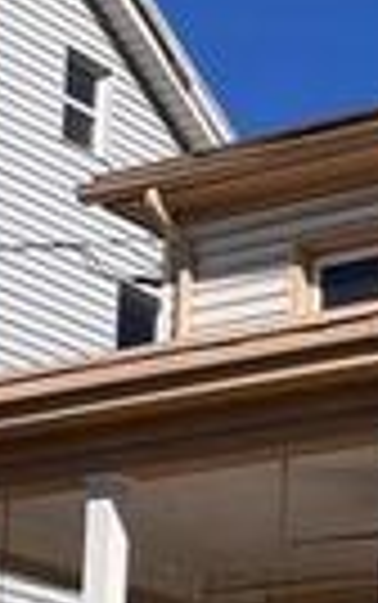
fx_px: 2253
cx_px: 706
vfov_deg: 14.8
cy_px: 718
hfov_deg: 9.1
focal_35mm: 137
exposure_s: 1/6494
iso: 50
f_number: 1.6
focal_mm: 5.1
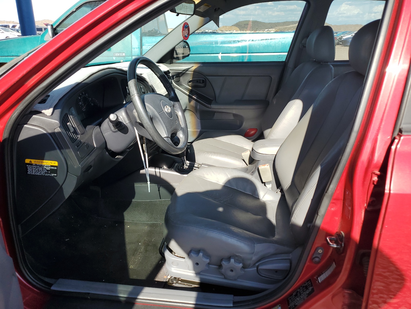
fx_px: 309
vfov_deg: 53.1
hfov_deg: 67.3
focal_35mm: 26
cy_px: 154
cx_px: 206
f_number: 1.5
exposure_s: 1/1000
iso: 50
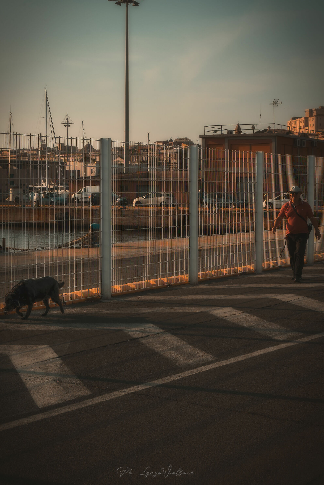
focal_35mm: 53
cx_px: 162
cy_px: 242
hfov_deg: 25.5
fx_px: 715
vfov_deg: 37.5
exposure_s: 1/250
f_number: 8
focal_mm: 35.5
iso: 200
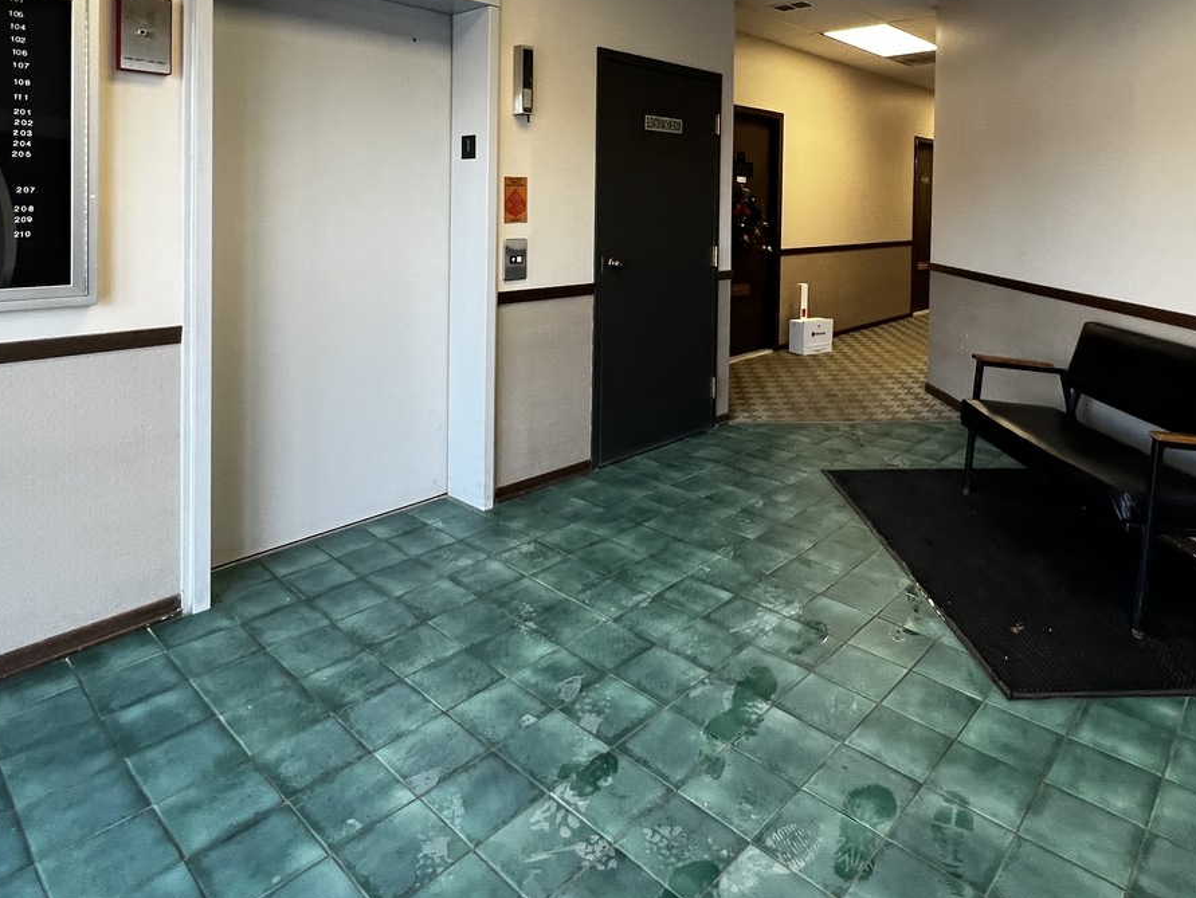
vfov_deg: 60.0
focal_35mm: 21
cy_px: 221
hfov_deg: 78.8
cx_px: 646
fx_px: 726
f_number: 1.8
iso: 200
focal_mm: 1.57
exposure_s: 1/120
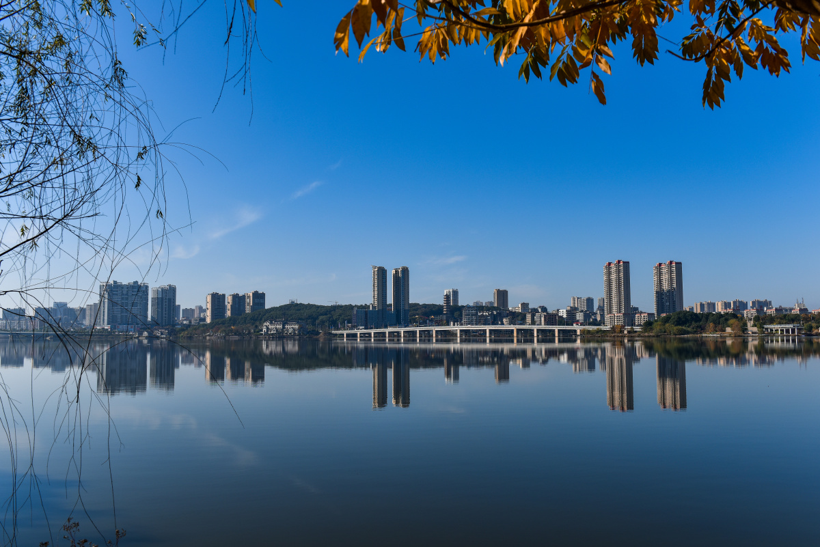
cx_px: 410
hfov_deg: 58.7
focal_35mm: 32
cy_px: 274
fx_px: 729
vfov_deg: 41.1
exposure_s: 1/400
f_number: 8
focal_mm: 32
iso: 100
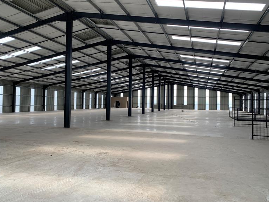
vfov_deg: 51.4
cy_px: 99
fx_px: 210
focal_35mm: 27
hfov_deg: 65.3
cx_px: 135
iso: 25
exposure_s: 1/122
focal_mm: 4.25
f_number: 1.8
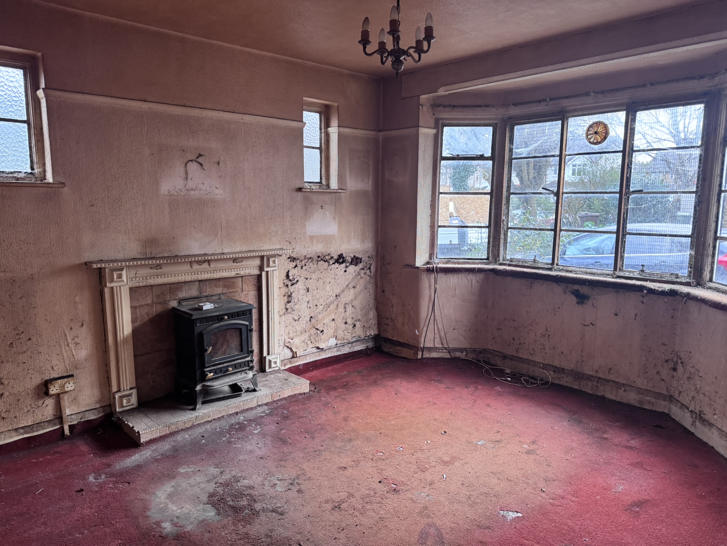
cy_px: 273
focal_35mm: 24
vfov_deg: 56.8
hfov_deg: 71.6
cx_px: 364
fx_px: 504
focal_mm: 6.76
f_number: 1.78
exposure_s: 1/121
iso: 160
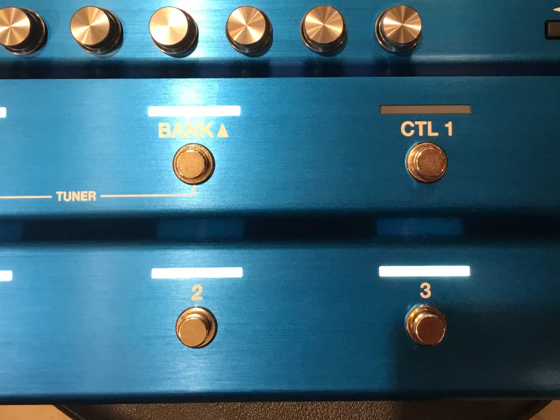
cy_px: 86
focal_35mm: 56
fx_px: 906
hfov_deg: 34.3
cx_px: 310
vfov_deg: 25.7
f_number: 2.4
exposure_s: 1/30
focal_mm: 3.3
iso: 32
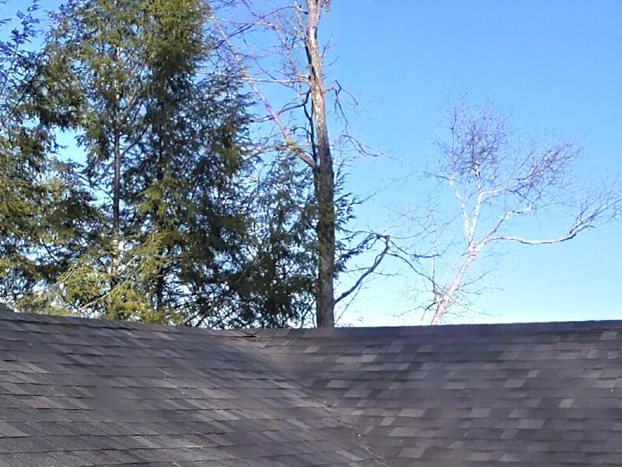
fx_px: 1581
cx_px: 185
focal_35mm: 88
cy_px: 516
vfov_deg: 16.3
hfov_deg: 22.1
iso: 12
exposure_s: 1/667
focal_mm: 6.3
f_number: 1.7
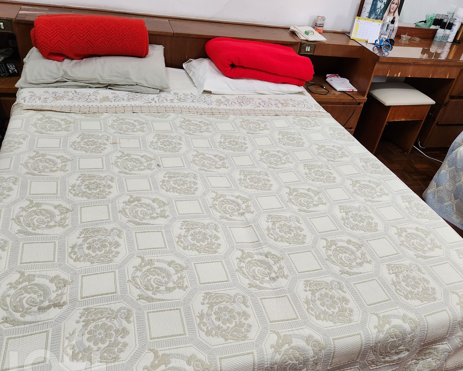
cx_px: 250
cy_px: 210
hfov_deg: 62.1
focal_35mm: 28
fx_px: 384
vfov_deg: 51.4
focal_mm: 5.4
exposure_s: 1/120
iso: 250
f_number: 1.8
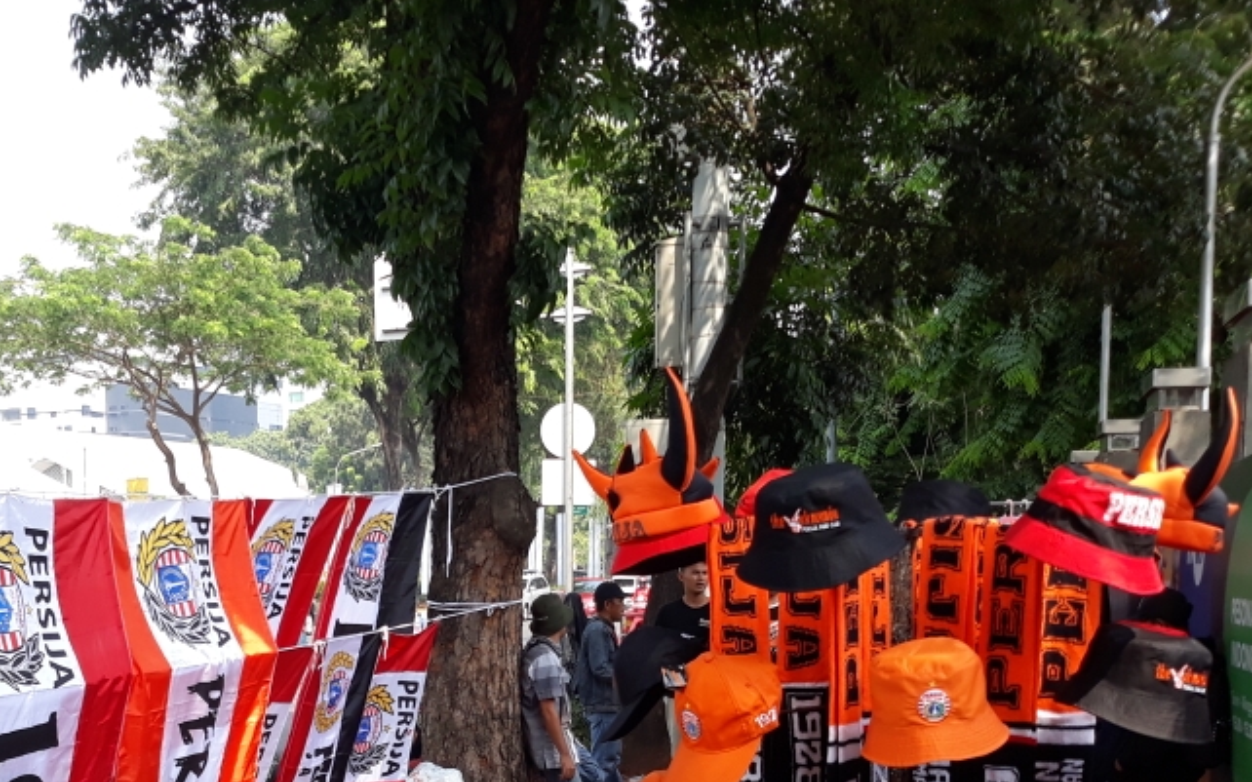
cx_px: 359
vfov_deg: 27.0
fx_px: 1569
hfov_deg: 42.5
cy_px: 708
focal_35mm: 46
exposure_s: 1/340
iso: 40
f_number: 1.7
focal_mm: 3.71
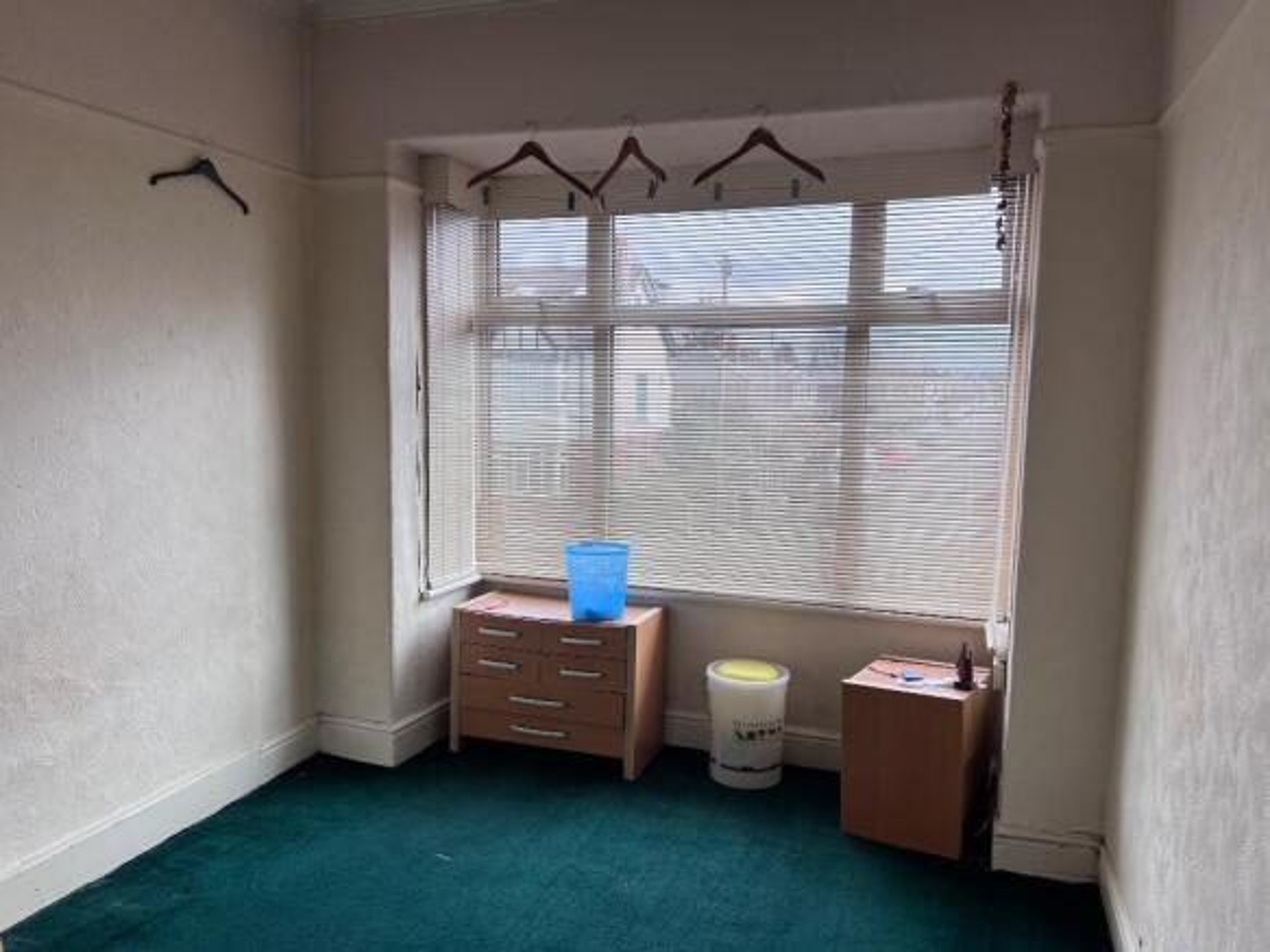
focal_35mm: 26
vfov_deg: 53.0
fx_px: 954
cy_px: 476
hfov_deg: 67.3
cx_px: 635
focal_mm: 5.7
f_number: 1.5
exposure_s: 1/374
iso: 50
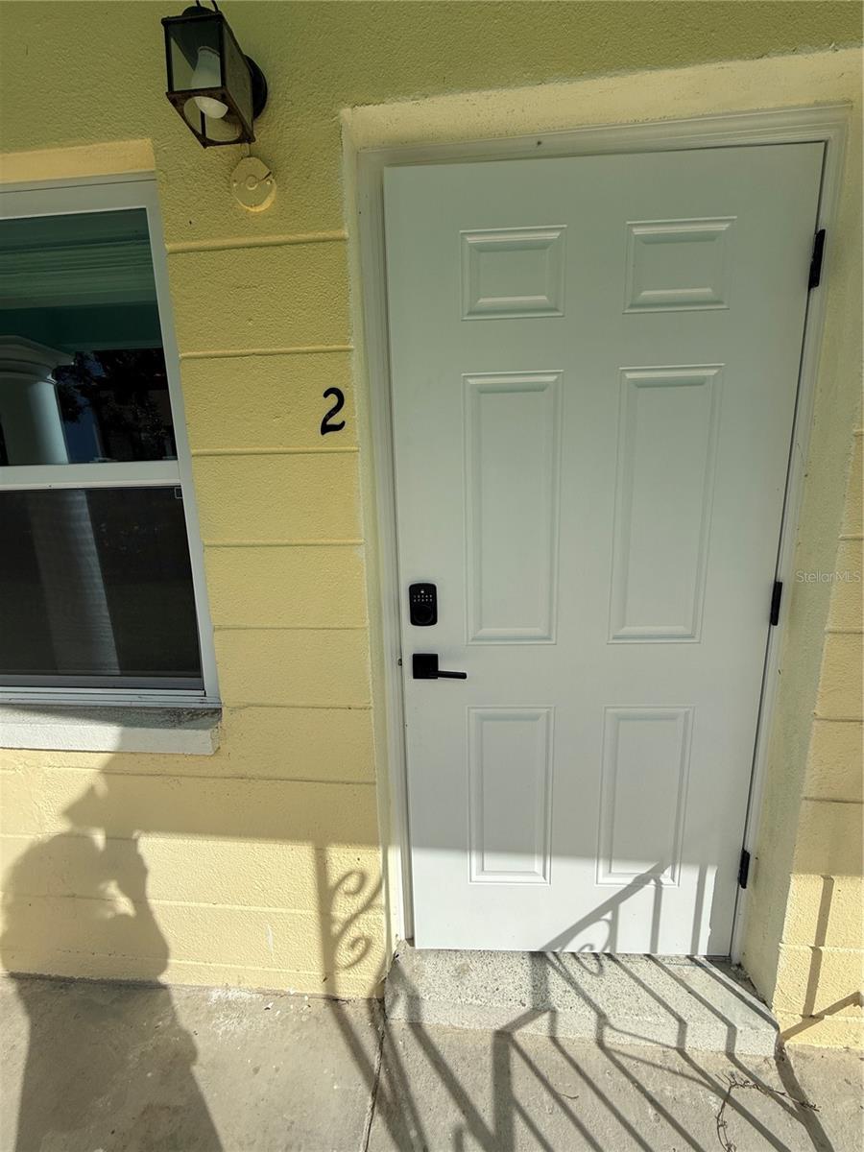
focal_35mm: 14
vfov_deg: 102.1
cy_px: 576
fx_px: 466
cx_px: 432
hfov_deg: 85.7
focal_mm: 2.22
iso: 50
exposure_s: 1/3289
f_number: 2.2
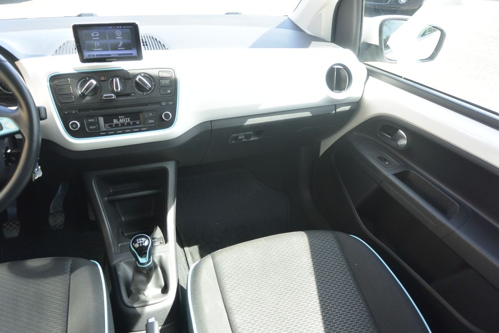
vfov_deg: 47.9
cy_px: 166
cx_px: 250
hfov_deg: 67.4
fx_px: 374
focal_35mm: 27
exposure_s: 1/160
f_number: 3.5
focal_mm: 10
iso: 200
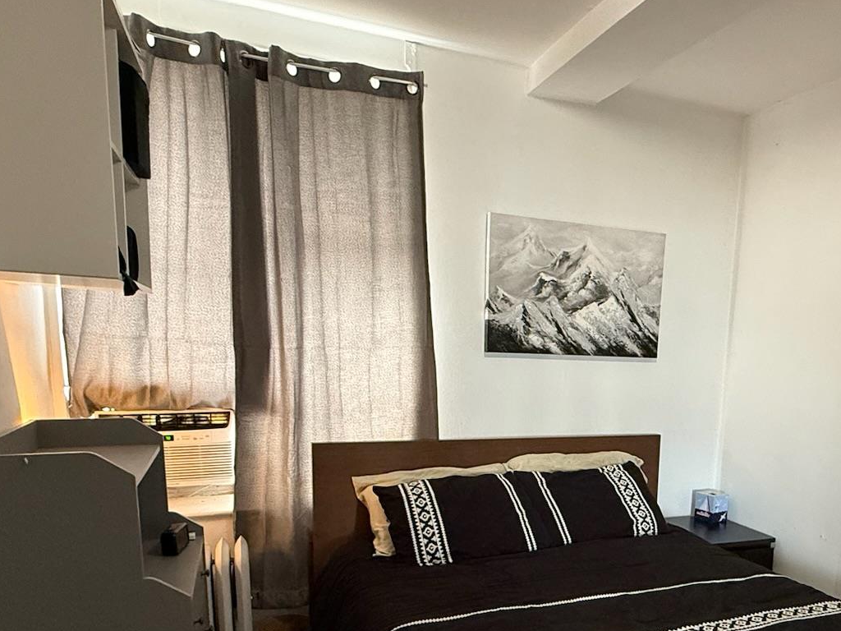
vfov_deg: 48.3
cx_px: 570
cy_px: 455
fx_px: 680
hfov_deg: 61.7
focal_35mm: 28
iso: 500
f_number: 2.2
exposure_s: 1/60
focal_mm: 2.22
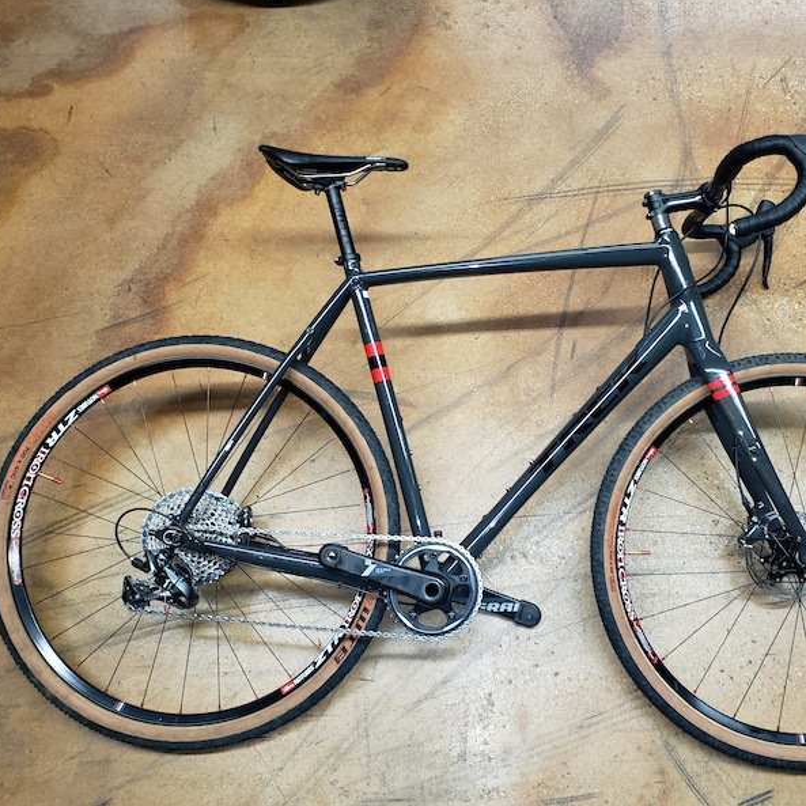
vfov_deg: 52.5
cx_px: 512
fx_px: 817
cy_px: 400
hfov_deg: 51.9
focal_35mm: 31
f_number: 2.4
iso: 125
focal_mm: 4.3
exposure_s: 1/17
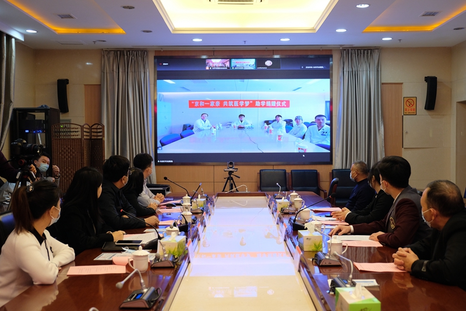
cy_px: 156
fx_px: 544
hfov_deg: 46.4
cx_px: 233
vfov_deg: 31.9
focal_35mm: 42
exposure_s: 1/56
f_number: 3.2
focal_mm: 27.7
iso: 800
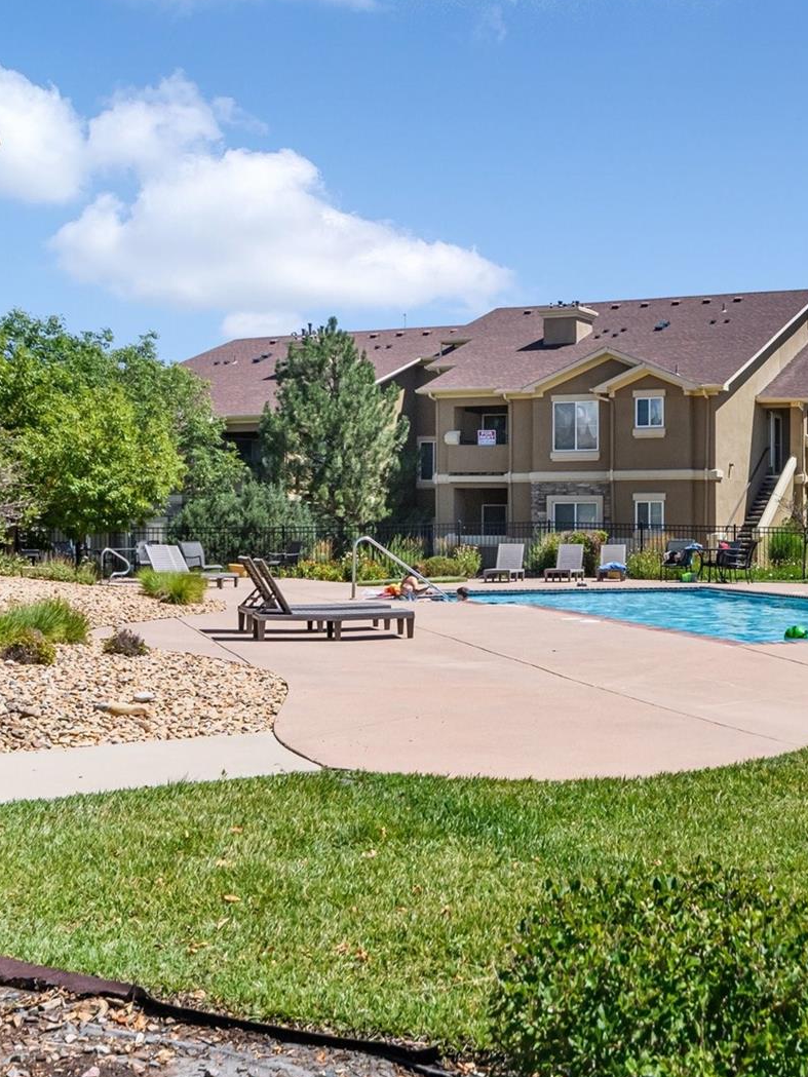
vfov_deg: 42.9
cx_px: 720
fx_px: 1369
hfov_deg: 31.4
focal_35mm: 44
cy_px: 538
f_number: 8
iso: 2000
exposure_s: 1/8000
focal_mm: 20
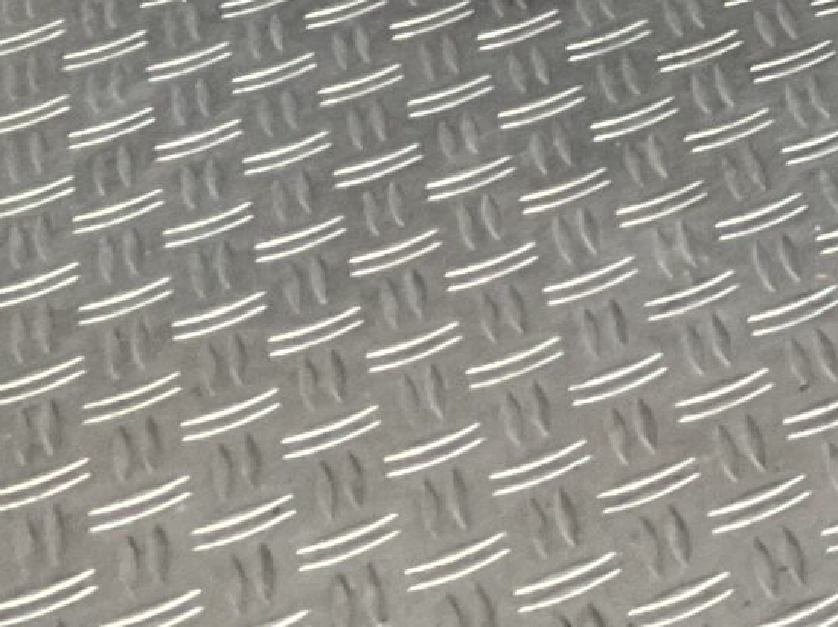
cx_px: 1821
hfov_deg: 12.4
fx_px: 3267
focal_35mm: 135
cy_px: -429
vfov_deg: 10.4
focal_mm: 3
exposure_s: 1/50
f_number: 1.8
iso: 125
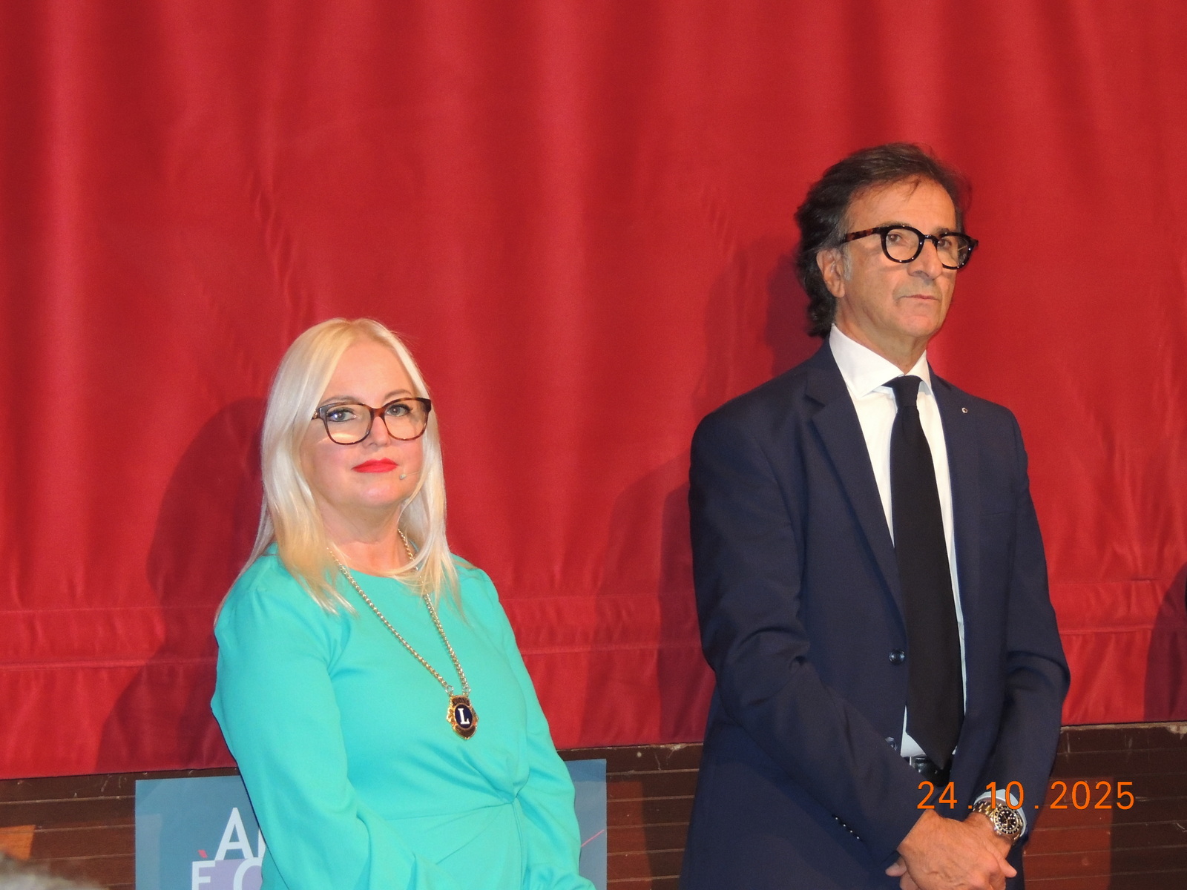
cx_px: 594
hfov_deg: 16.4
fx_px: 4115
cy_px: 445
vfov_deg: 12.3
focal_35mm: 120
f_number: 4.2
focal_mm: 21.4
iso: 800
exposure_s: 1/60
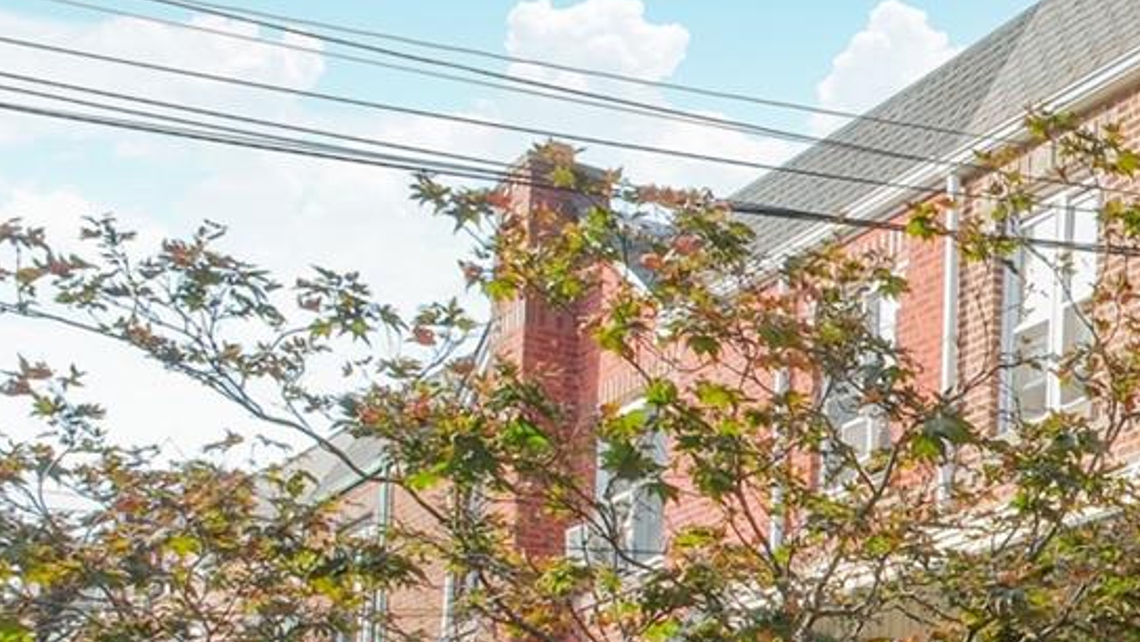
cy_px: 458
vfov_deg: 16.1
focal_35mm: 75
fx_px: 2268
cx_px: 2032
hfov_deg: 20.4
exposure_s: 1/80
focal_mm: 12.6
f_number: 11
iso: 125
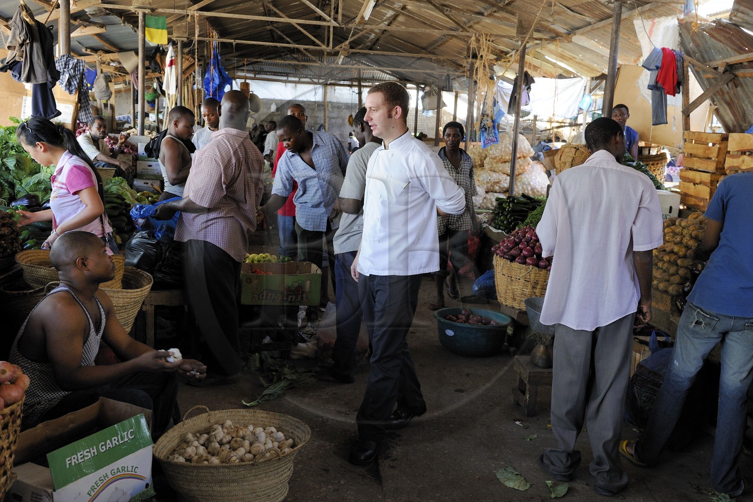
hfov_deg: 54.4
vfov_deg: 37.8
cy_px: 251
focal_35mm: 35
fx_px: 732
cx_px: 376
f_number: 5
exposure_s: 1/125
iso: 1600
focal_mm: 35
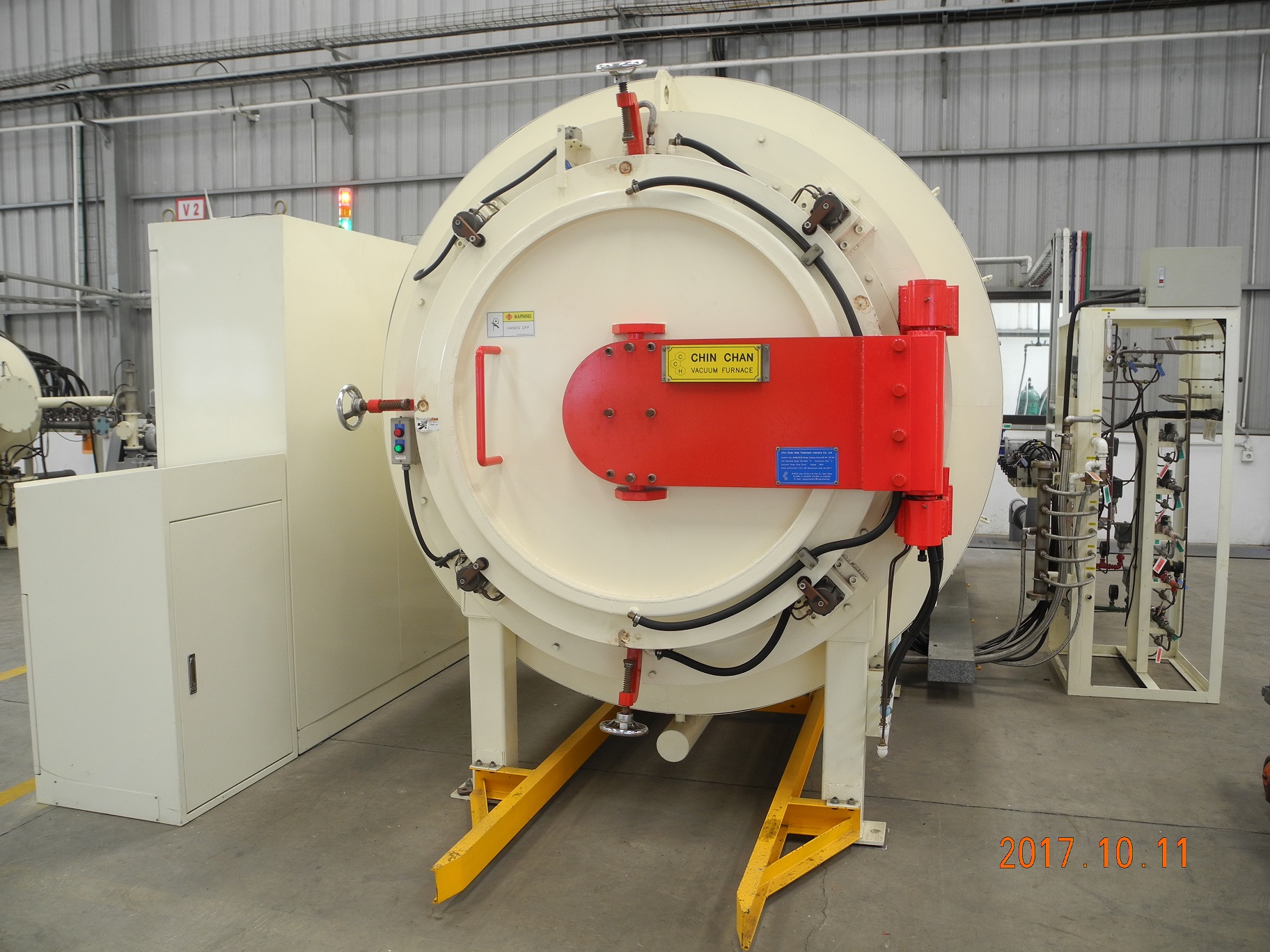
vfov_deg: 49.7
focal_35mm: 28
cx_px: 635
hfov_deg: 63.4
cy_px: 476
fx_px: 1027
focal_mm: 6
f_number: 2.8
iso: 100
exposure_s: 1/30.8
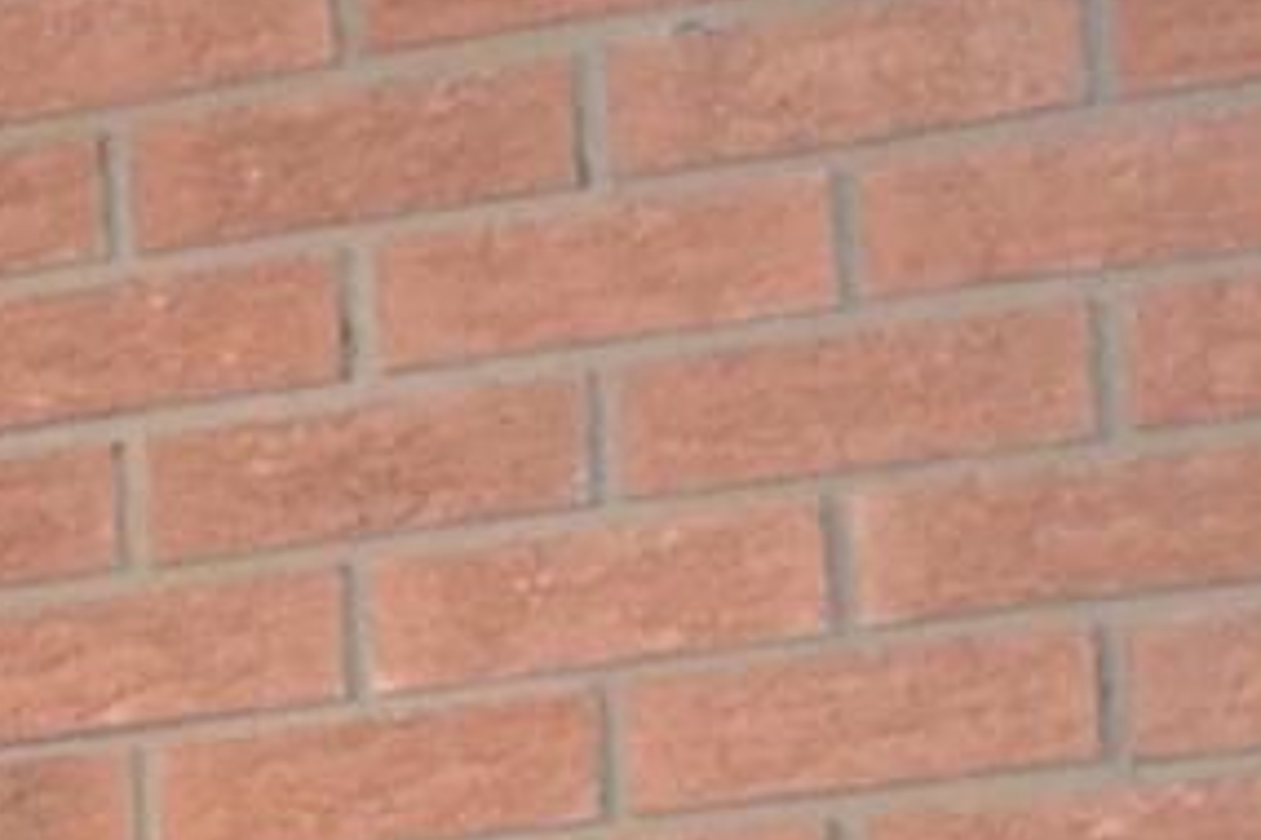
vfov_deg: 6.5
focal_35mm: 194
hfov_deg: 10.3
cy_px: 2416
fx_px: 6795
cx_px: -597
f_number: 3.5
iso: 3200
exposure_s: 1/60
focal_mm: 18
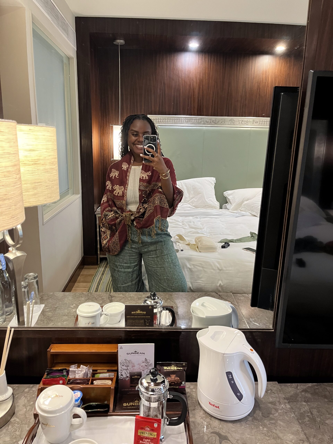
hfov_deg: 53.1
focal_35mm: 26
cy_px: 222
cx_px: 166
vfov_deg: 67.3
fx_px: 333
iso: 320
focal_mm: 5.1
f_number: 1.6
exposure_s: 1/50
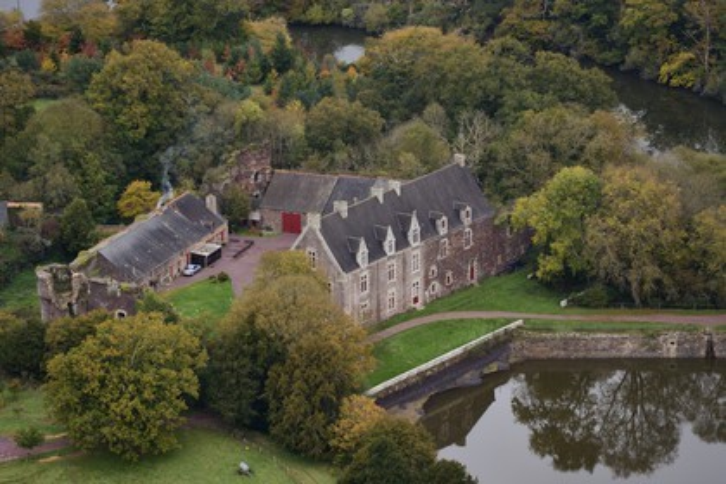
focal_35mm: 200
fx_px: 4033
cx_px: 363
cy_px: 242
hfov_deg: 10.3
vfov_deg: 6.9
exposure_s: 1/1250
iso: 800
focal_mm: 200
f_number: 4.5
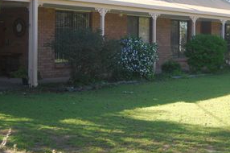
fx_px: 472
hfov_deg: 27.2
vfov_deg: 18.3
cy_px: 37
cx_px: 155
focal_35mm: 74
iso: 200
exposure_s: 1/250
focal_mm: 30
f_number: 4.2
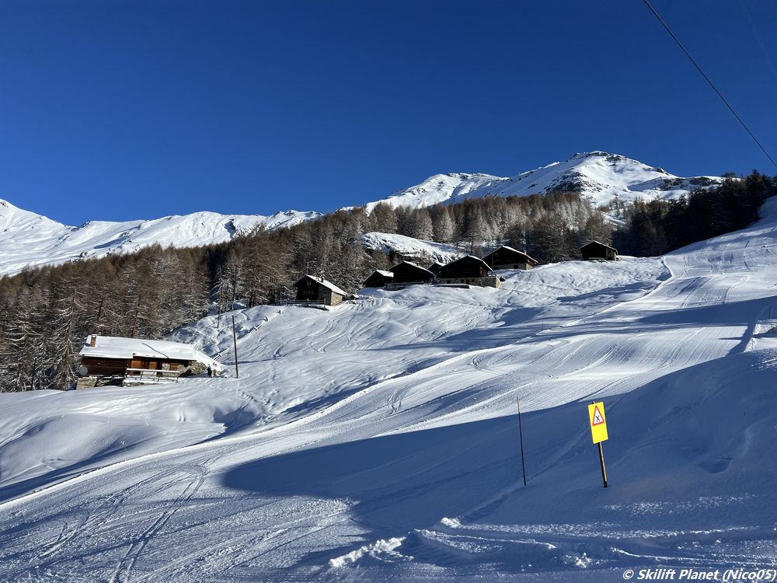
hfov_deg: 67.3
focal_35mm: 26
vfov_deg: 53.1
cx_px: 388
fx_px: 584
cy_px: 292
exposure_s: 1/6579
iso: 50
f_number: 1.5
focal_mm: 5.7
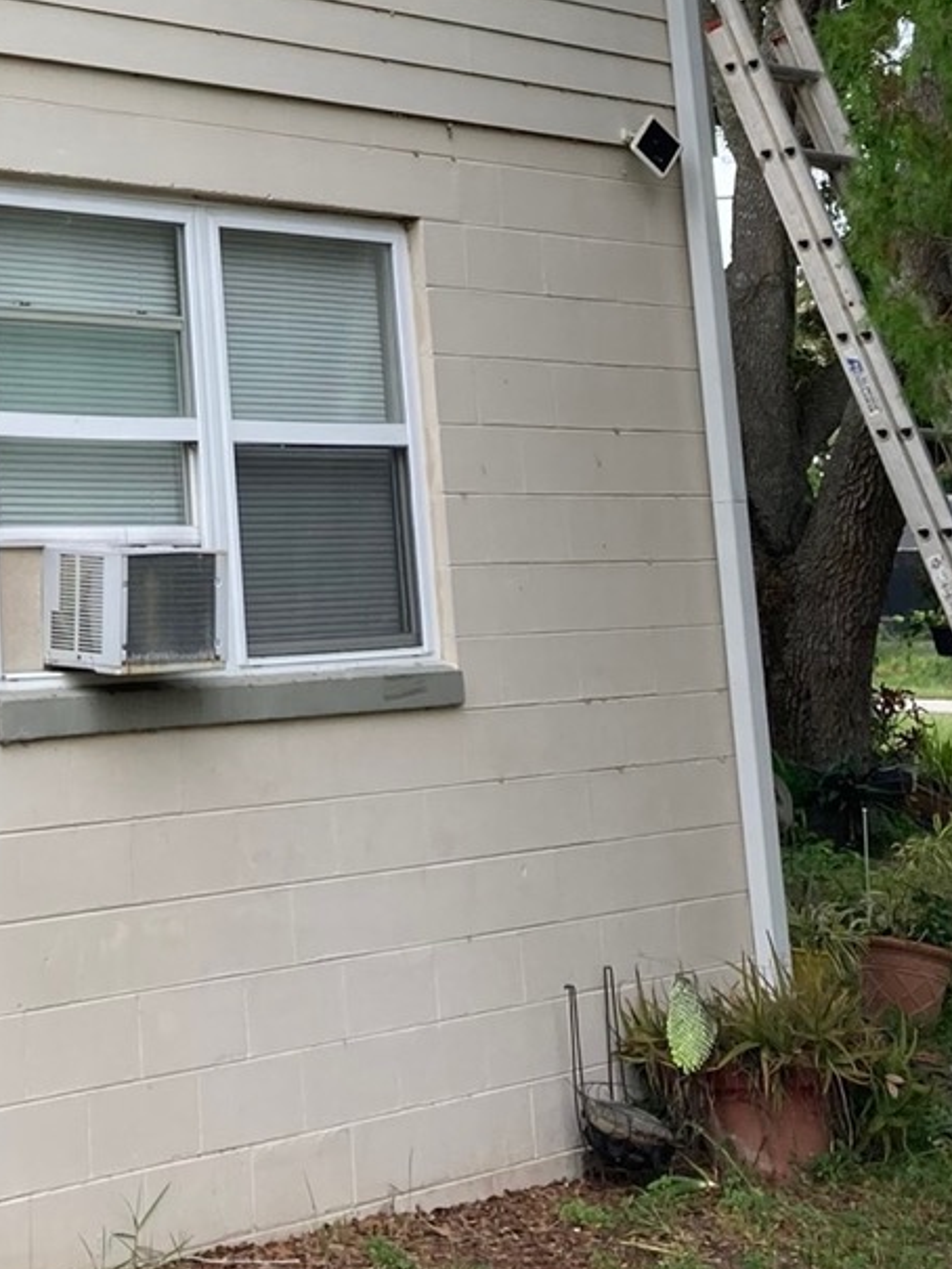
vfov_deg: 24.1
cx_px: -61
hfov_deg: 19.2
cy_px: -214
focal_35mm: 74
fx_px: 2713
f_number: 1.8
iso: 20
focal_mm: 3.99
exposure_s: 1/133
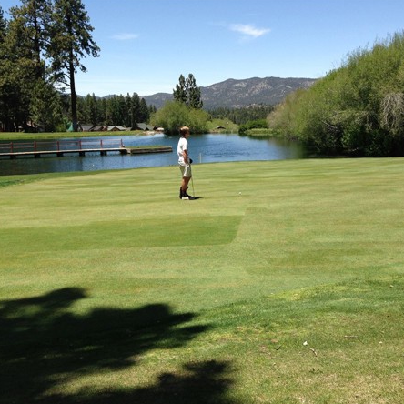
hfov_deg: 40.0
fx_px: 555
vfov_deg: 40.0
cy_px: 214
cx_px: 213
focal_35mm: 42
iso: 50
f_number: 2.4
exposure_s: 1/1355
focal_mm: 4.13
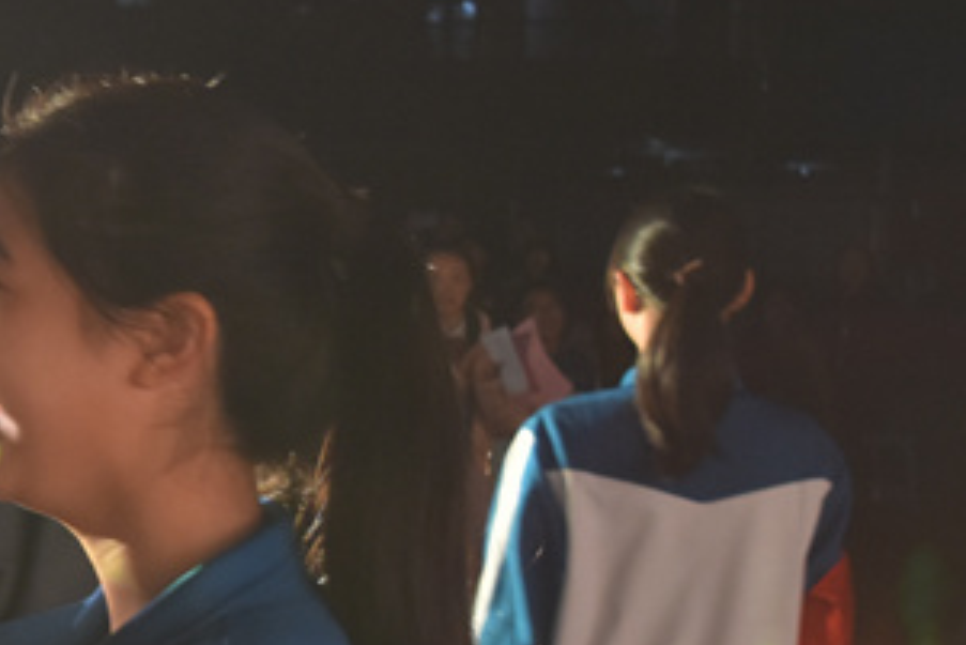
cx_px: -247
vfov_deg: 13.1
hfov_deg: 18.3
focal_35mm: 105
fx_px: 2810
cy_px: 420
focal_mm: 21
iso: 640
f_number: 4
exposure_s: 1/60
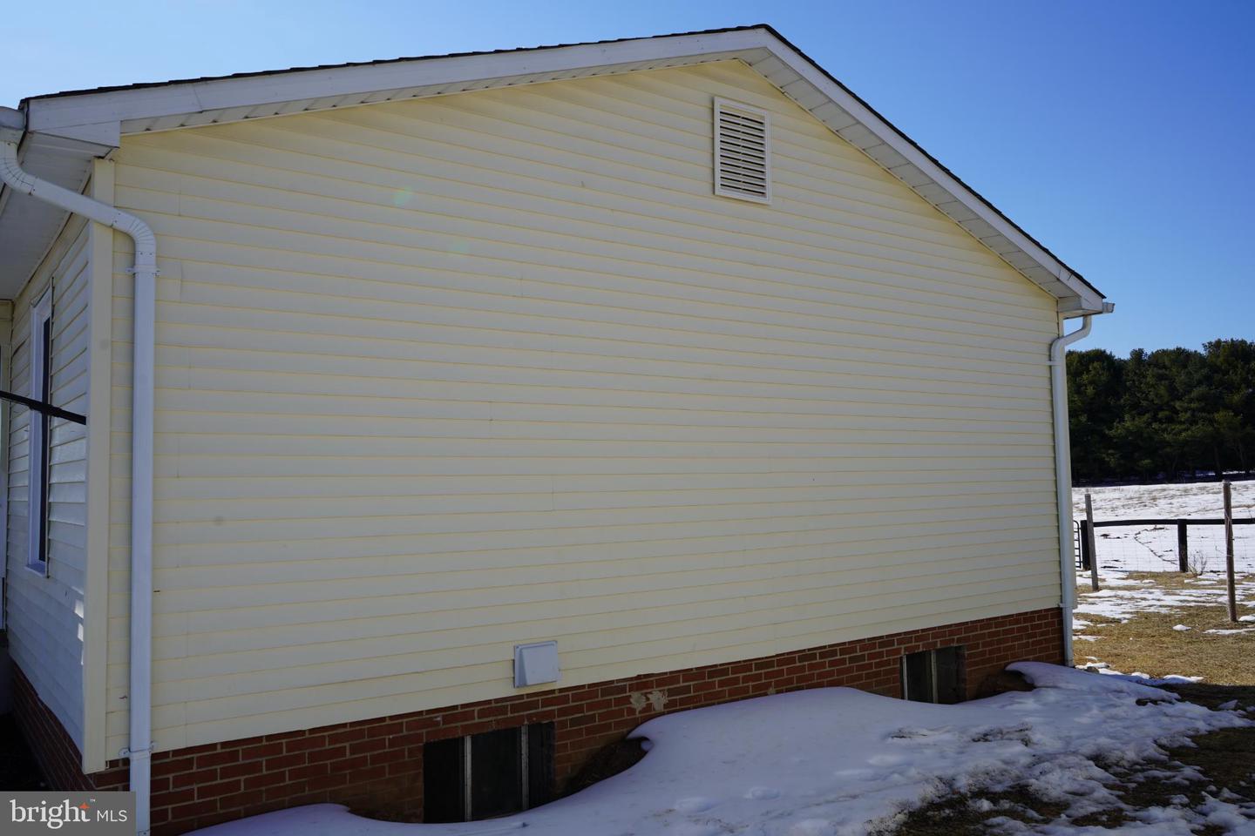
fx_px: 976
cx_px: 628
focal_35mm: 28
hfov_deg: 65.5
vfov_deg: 46.4
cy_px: 418
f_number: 10
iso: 100
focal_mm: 28
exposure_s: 1/250
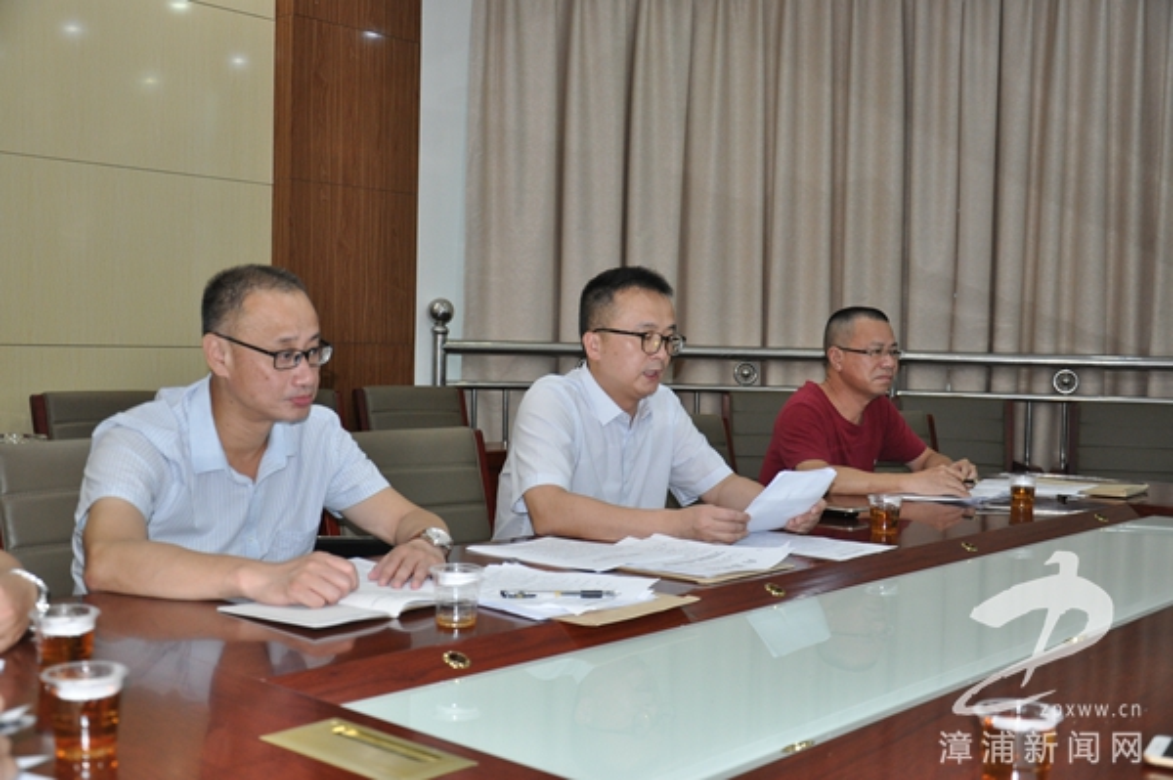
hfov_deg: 49.6
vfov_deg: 34.2
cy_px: 390
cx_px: 586
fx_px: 1270
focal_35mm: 39
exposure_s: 1/60
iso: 800
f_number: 4
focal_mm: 26
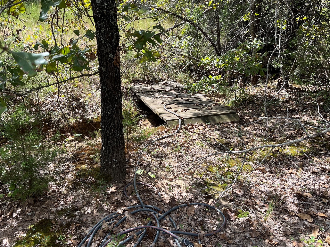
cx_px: 155
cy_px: 143
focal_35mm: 31
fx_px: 296
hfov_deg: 58.3
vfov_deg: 45.3
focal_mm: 5.1
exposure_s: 1/833
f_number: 1.6
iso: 50
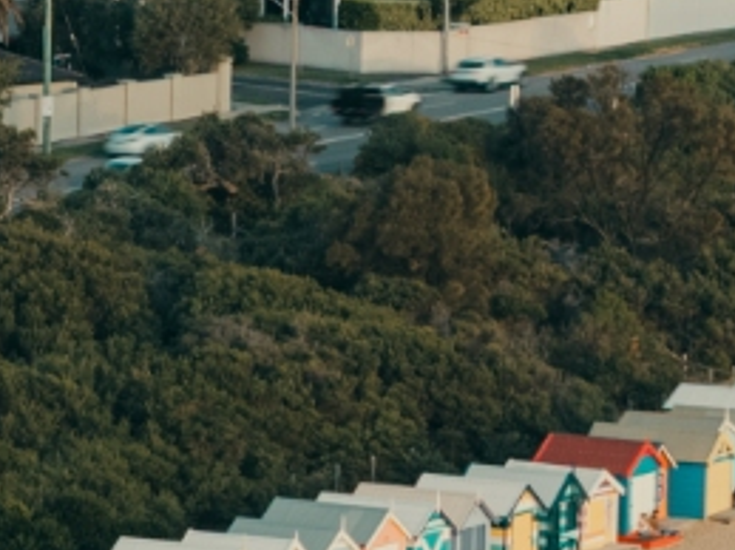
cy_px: 1127
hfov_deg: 4.8
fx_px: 8595
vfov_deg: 3.6
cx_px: -593
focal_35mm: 405
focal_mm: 19.35
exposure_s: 1/15
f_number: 2.8
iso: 140
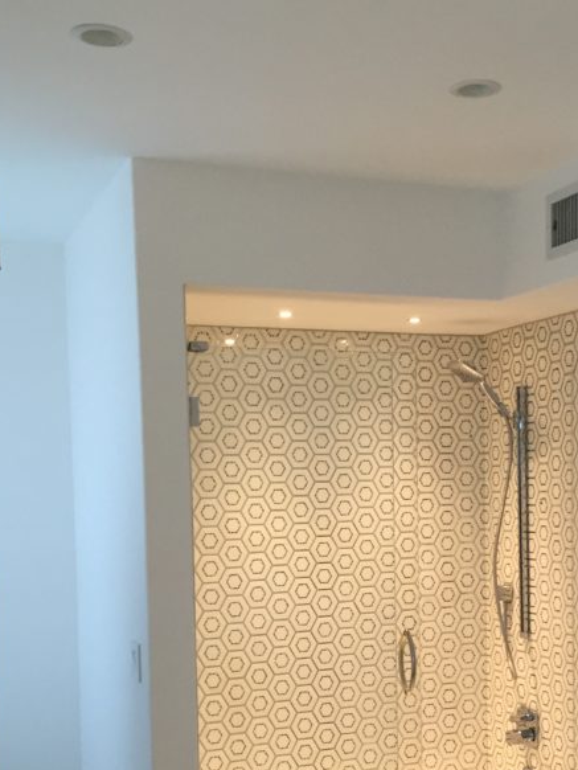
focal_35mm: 51
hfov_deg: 28.3
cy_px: 572
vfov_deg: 36.6
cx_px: 411
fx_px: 1135
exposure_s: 1/30
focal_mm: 4.15
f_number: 2.2
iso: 80
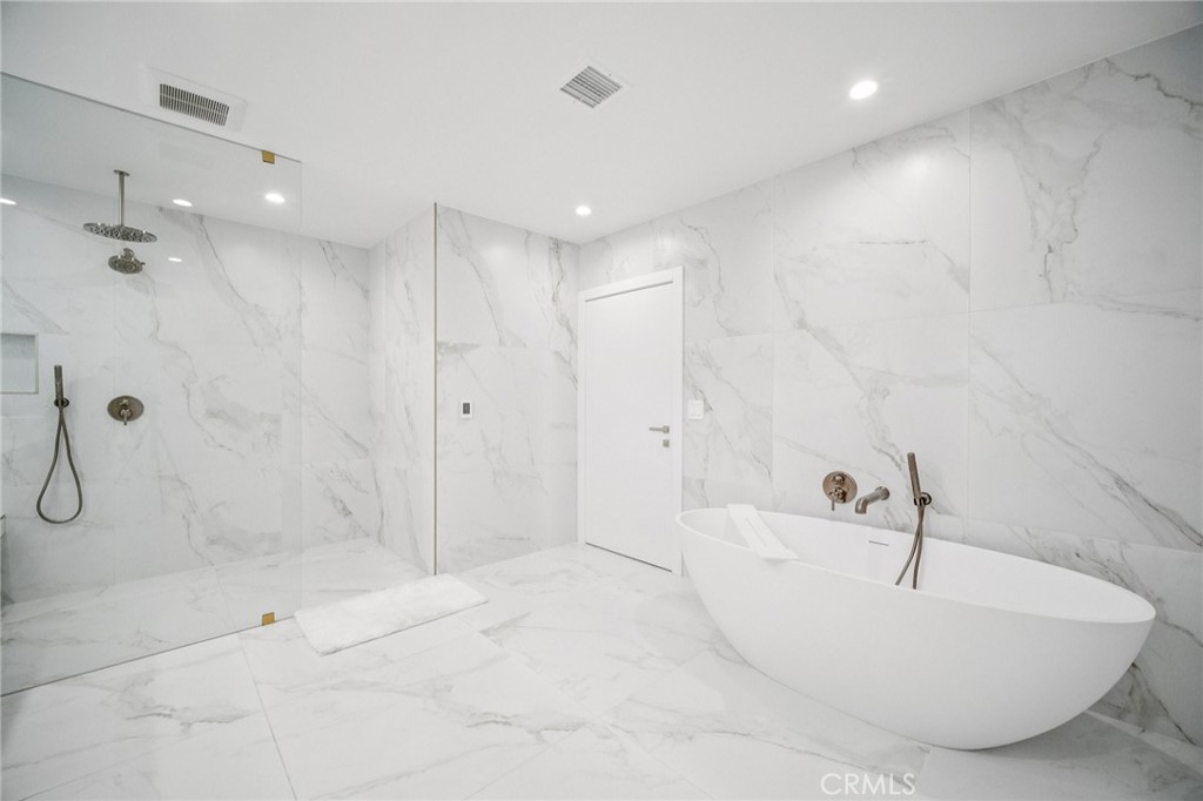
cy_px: 400
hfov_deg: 104.3
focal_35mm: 14
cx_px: 602
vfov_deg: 81.2
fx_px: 468
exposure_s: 1/25
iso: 160
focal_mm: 9
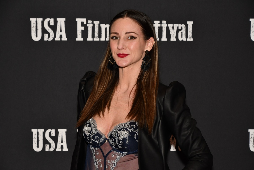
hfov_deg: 16.1
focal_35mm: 128
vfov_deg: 10.8
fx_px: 900
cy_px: 85
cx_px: 127
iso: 800
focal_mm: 85
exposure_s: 1/180
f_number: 9.5
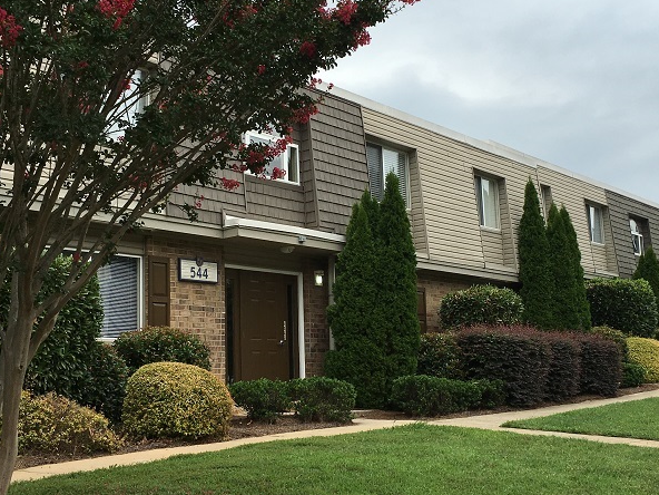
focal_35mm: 49
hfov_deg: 38.9
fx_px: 933
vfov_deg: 29.7
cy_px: 230
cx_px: 333
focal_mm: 4.15
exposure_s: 1/845
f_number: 2.2
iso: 25
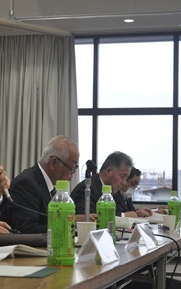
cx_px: 5
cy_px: 144
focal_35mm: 102
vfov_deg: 20.4
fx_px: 803
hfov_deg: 12.7
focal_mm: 44
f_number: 5.3
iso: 800
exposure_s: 1/160
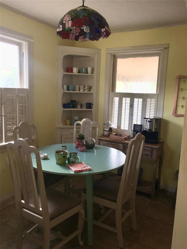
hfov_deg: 48.2
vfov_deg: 61.7
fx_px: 209
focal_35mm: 29
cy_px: 124
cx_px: 94
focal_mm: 4.15
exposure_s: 1/59
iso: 25
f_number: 2.2
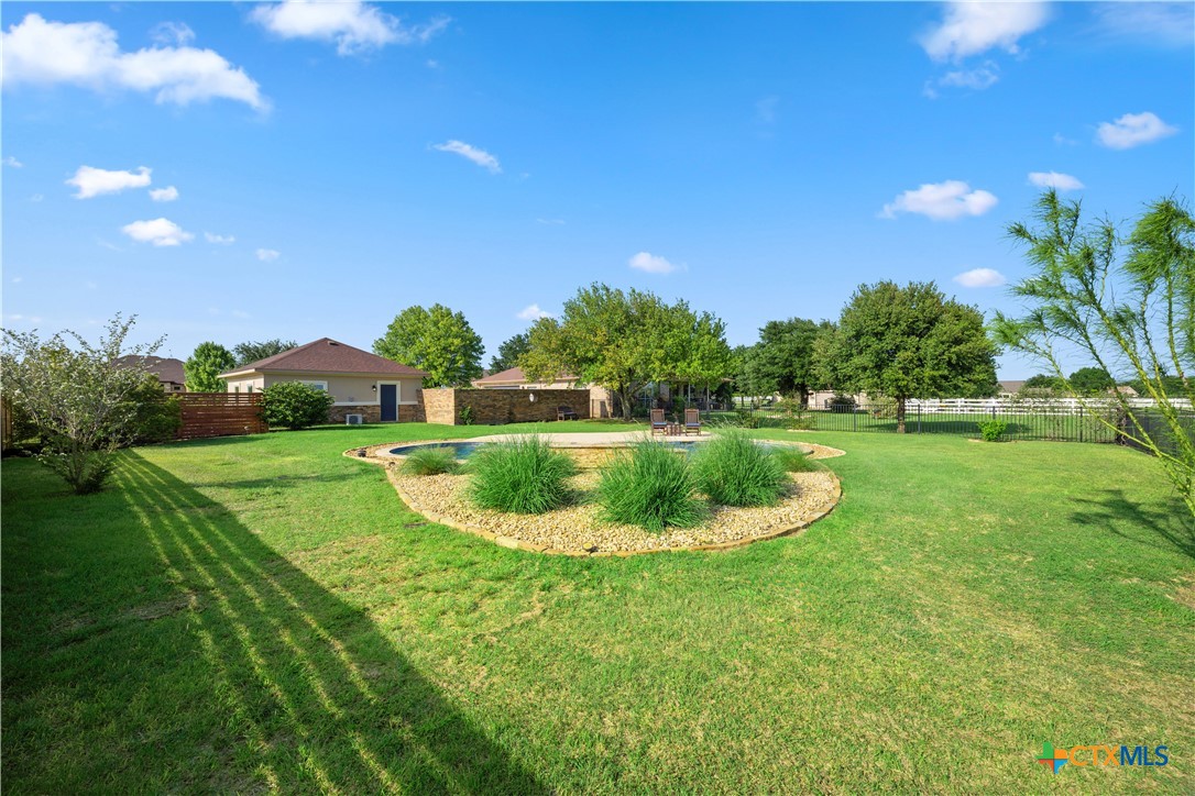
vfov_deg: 81.2
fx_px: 465
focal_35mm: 14
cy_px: 398
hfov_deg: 104.3
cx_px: 598
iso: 250
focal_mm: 14
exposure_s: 1/400
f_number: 8
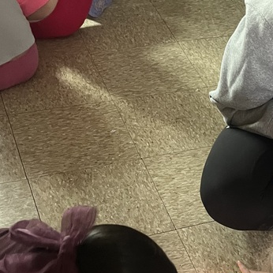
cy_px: 327
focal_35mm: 68
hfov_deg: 23.8
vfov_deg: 23.2
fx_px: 607
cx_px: 297
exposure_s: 1/60
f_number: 1.6
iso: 500
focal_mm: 5.1
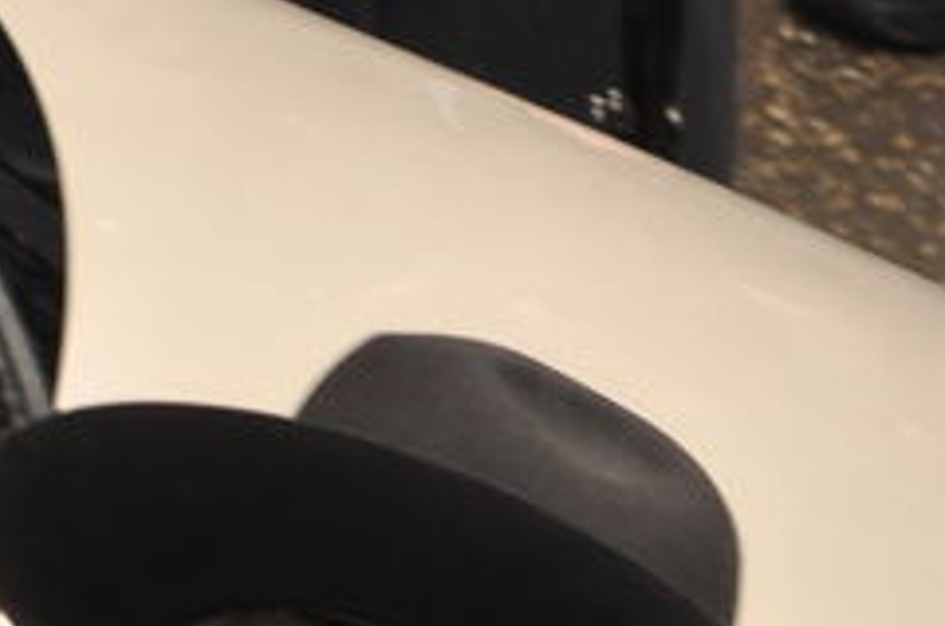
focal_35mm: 1093
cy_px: 947
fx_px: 28632
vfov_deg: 1.3
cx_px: -244
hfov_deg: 1.9
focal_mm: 125
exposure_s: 1/60
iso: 250
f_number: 7.1
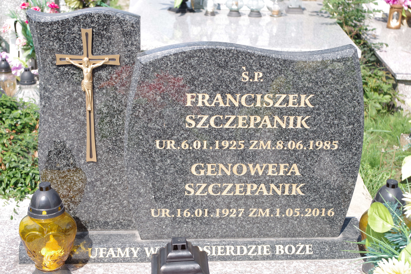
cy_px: 137
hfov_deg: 34.2
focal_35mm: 58
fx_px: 668
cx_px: 206
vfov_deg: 23.2
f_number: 6.3
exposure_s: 1/160
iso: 100
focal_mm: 39
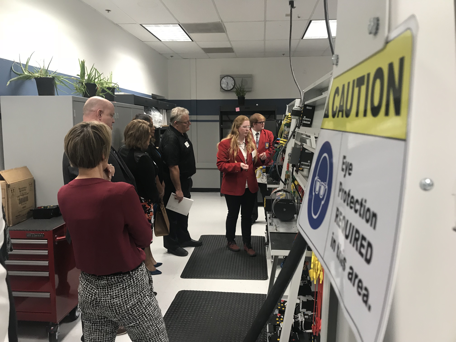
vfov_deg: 49.7
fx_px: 369
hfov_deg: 63.4
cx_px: 228
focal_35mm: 28
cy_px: 171
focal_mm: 3.99
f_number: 1.8
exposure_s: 1/24
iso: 40
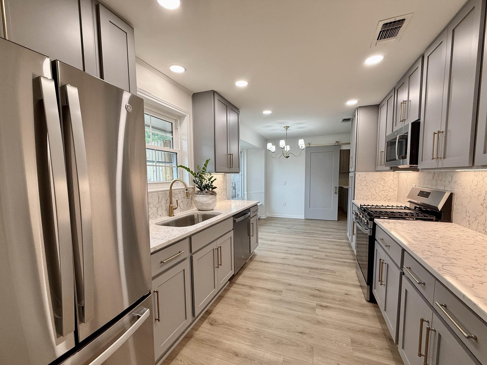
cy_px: 194
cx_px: 241
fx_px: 211
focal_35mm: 15
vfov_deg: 81.7
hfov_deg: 98.2
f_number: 2.2
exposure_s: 1/120
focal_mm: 2.22
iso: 125
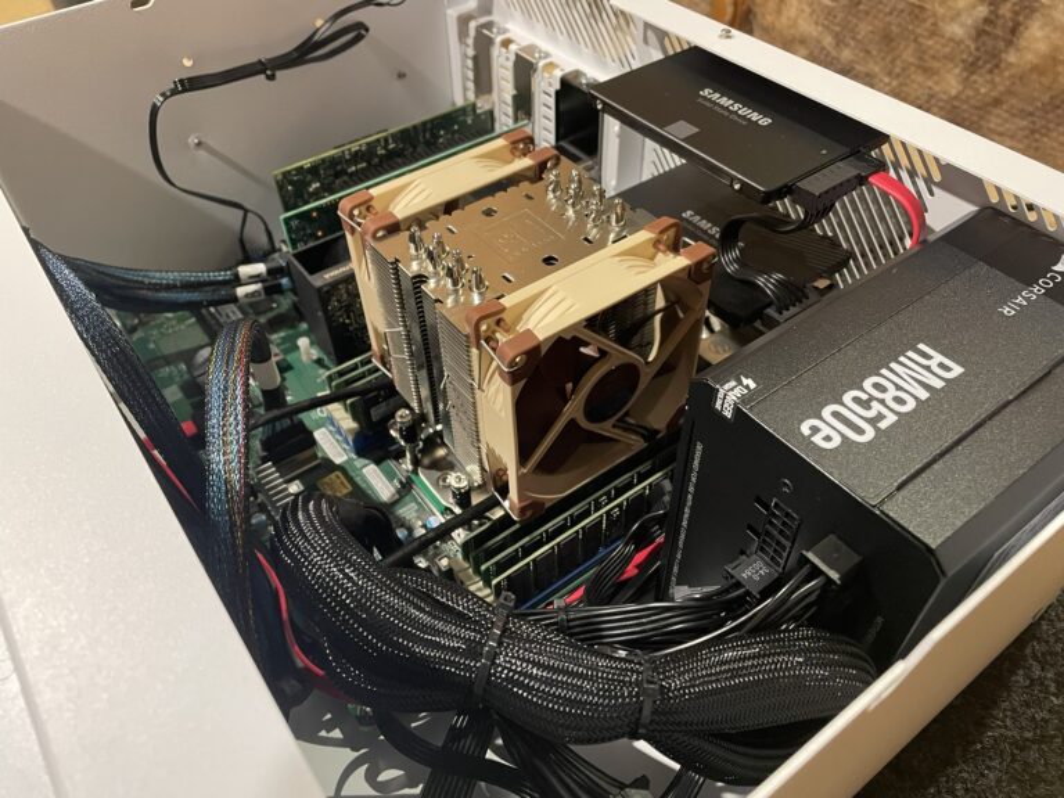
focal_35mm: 26
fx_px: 799
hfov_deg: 67.3
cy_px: 399
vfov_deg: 53.1
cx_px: 532
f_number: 1.6
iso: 400
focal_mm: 4.2
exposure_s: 1/50
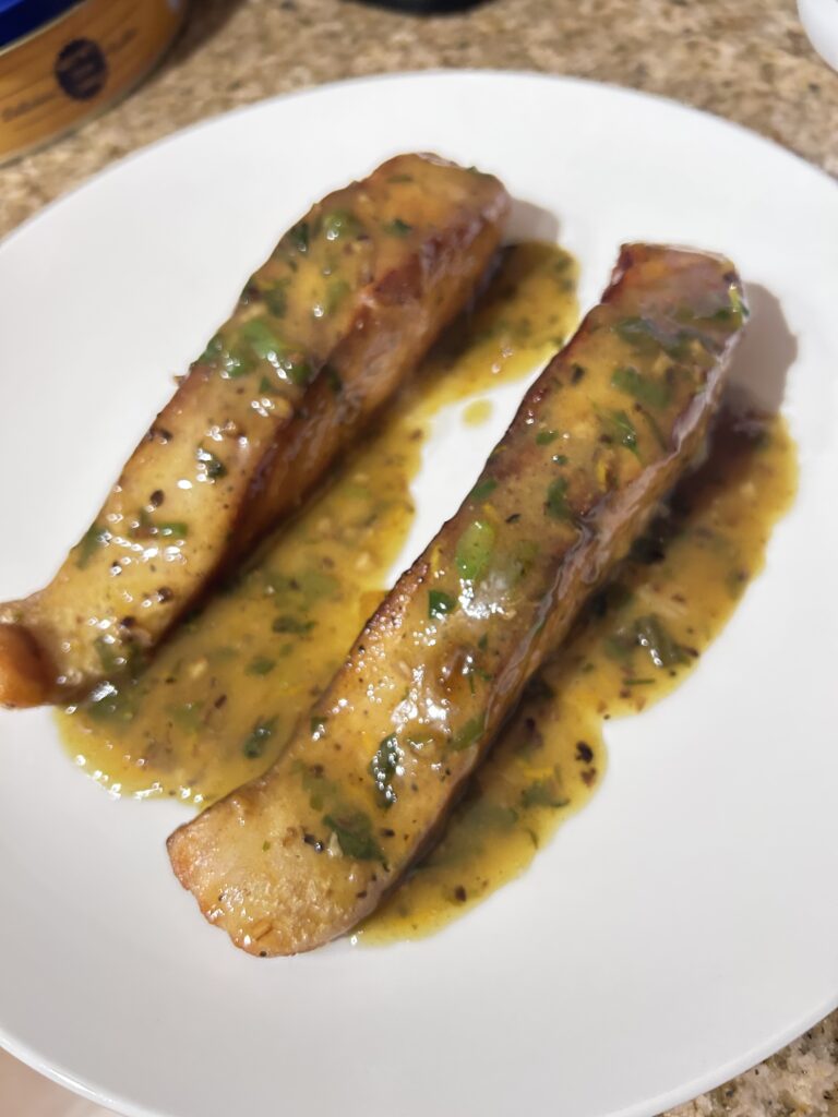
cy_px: 558
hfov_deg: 53.1
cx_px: 419
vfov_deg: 67.3
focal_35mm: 26
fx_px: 839
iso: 500
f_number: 1.5
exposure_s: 1/40
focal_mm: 5.7
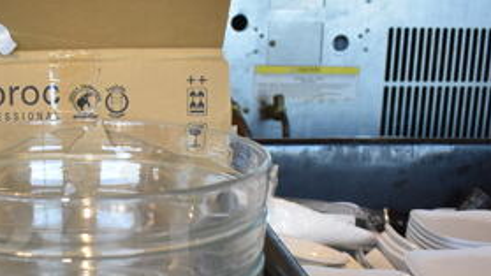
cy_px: 244
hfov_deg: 32.6
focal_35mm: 62
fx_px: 807
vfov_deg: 19.1
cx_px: 76
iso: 800
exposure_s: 1/160
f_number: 3.5
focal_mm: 18
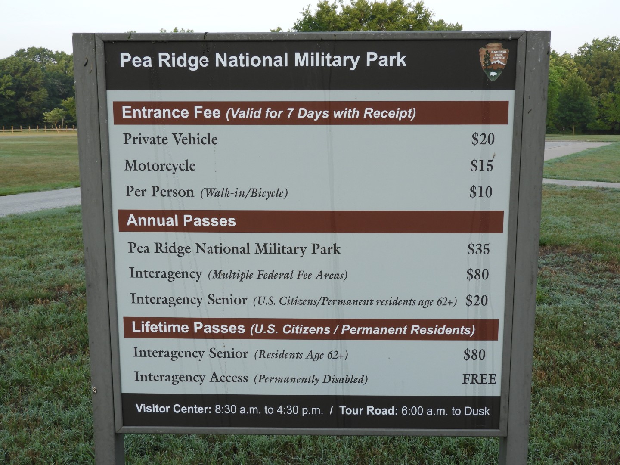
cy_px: 232
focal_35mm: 45
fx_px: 806
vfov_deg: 32.2
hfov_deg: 42.1
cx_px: 310
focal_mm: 8.1
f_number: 4
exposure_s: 1/100
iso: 100
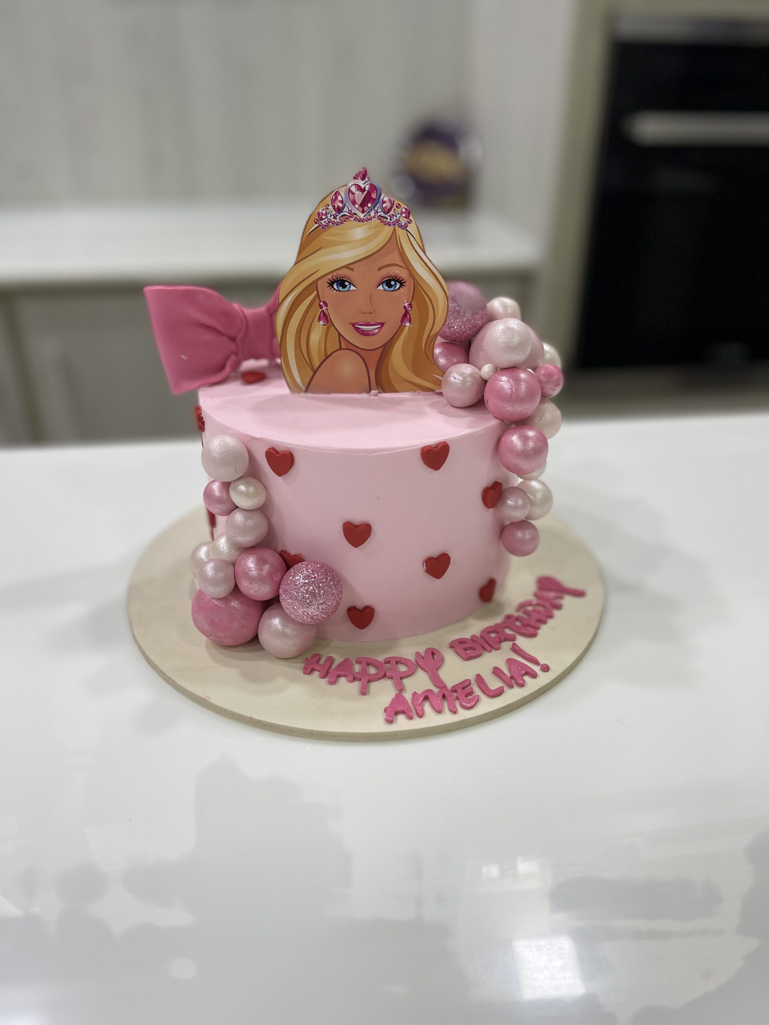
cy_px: 512
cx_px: 384
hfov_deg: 53.1
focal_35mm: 26
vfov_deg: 67.3
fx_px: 770
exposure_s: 1/100
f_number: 1.6
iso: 50
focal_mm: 5.1
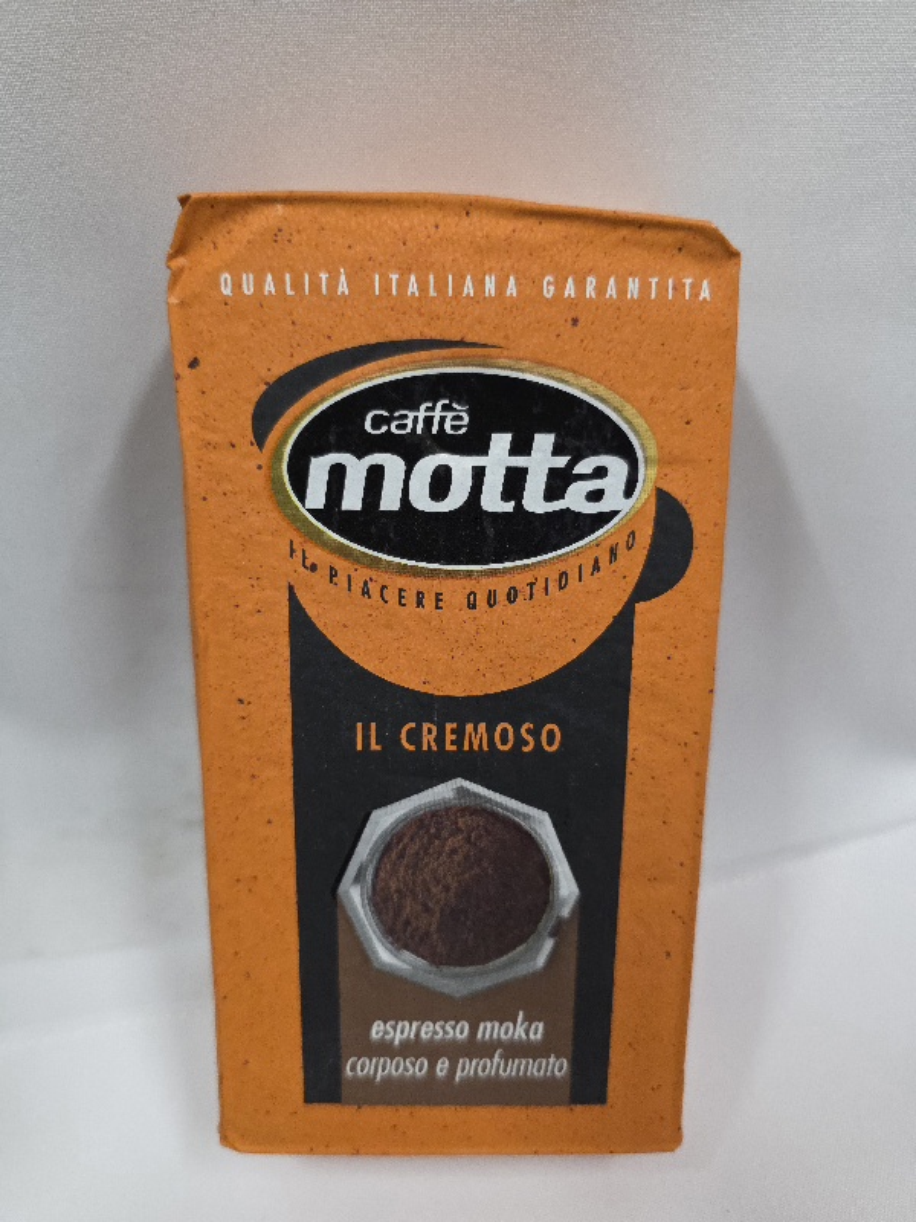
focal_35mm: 23
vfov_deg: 73.9
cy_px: 611
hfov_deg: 58.9
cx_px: 458
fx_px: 811
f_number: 1.7
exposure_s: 1/101
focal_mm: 6.3
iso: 500
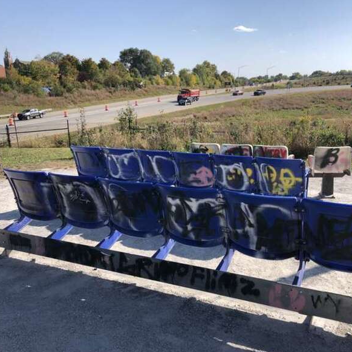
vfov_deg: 48.4
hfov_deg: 48.1
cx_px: 215
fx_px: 391
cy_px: 178
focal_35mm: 34
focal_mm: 3.99
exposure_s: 1/1779
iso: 20
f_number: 1.8
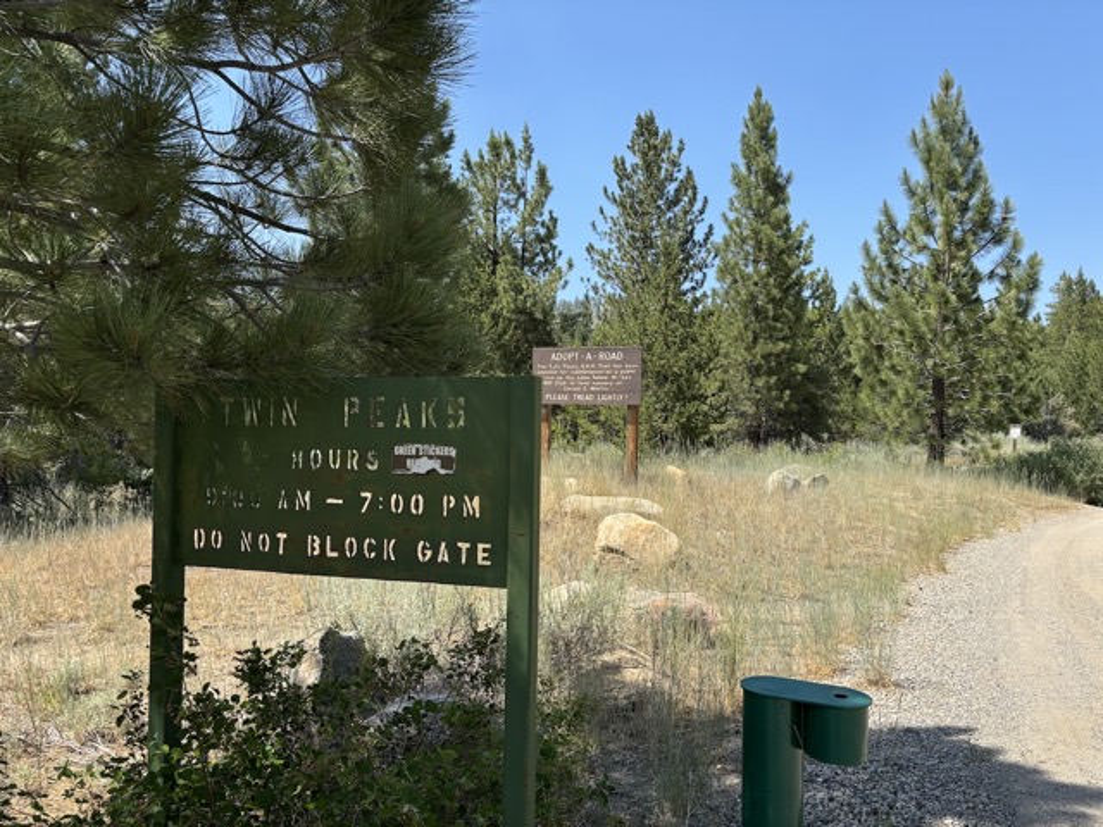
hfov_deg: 67.3
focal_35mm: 26
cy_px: 414
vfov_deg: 53.1
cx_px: 552
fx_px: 828
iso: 50
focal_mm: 5.96
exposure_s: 1/1783
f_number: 1.6
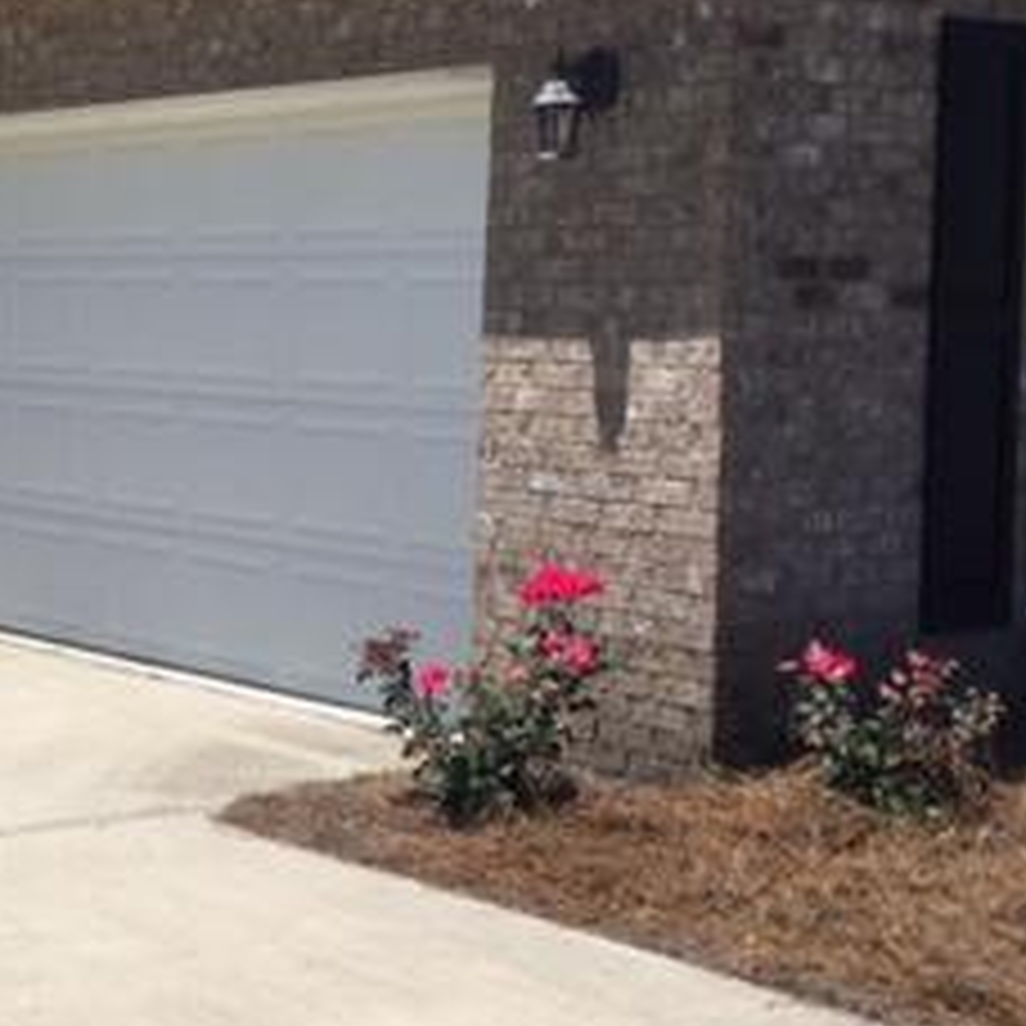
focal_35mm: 72
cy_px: 477
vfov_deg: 24.0
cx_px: -234
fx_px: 2414
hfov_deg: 22.0
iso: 32
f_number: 2.2
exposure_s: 1/2326
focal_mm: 4.15
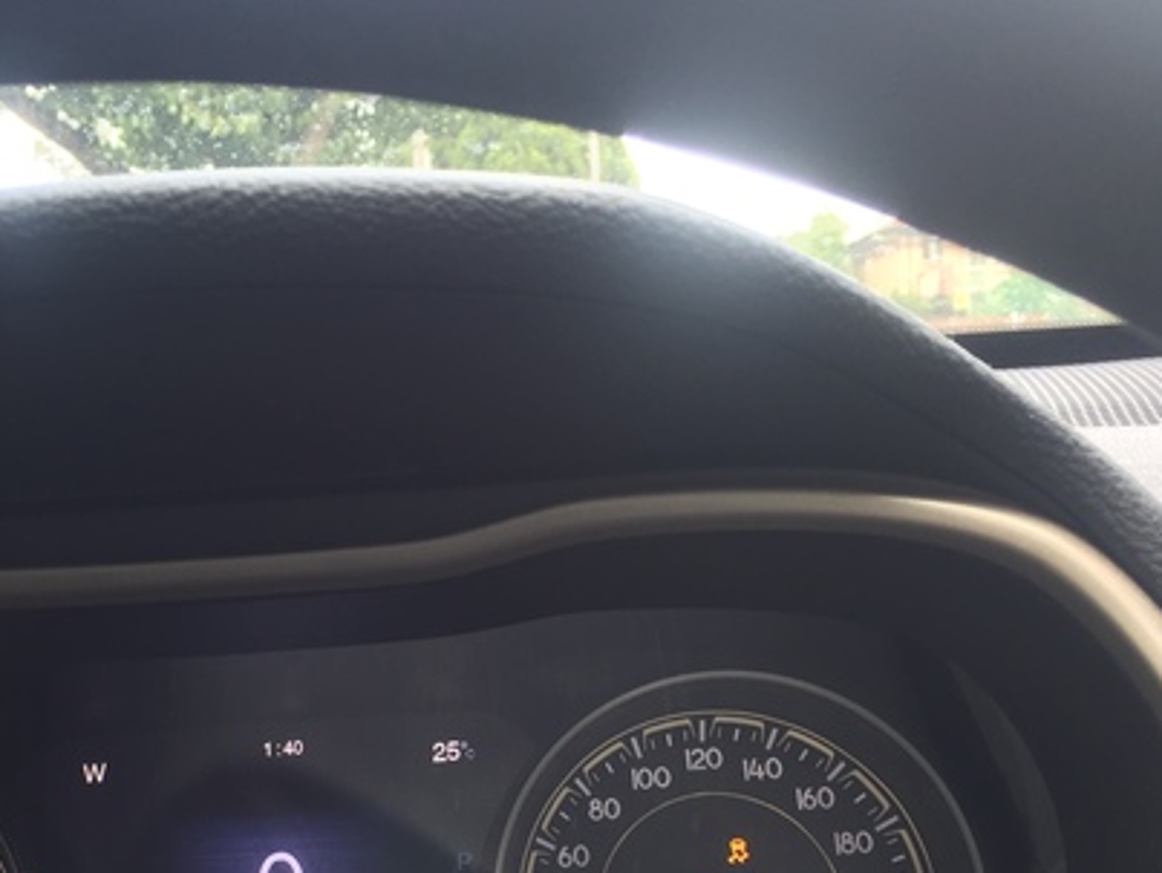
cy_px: 628
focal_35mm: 46
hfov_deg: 40.6
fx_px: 1546
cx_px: 366
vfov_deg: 31.1
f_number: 2.2
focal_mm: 4.15
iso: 32
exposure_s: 1/50
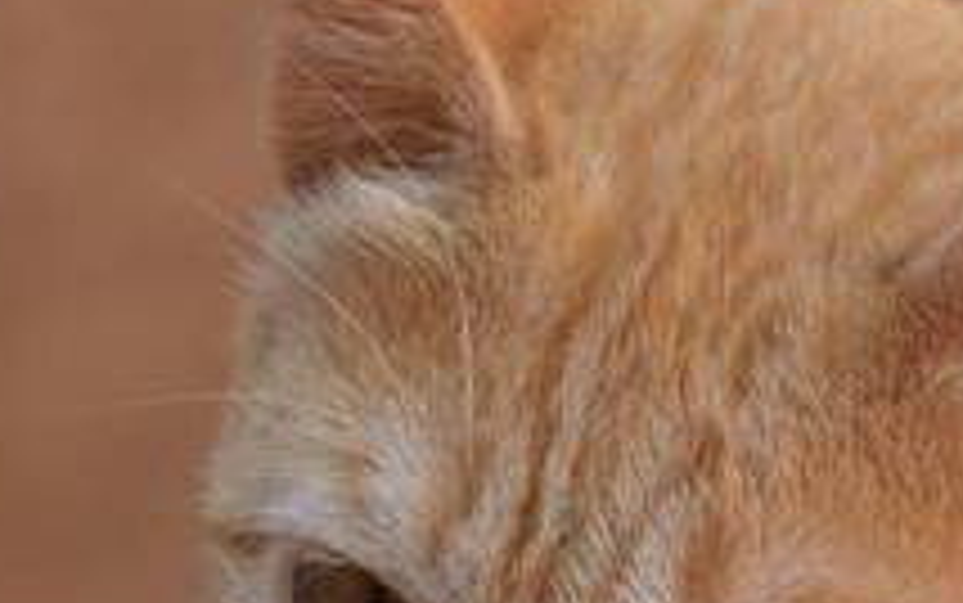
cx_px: 716
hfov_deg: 2.1
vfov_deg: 1.3
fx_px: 26232
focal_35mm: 999
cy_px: 619
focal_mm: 200
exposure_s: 1/160
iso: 250
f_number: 5.6
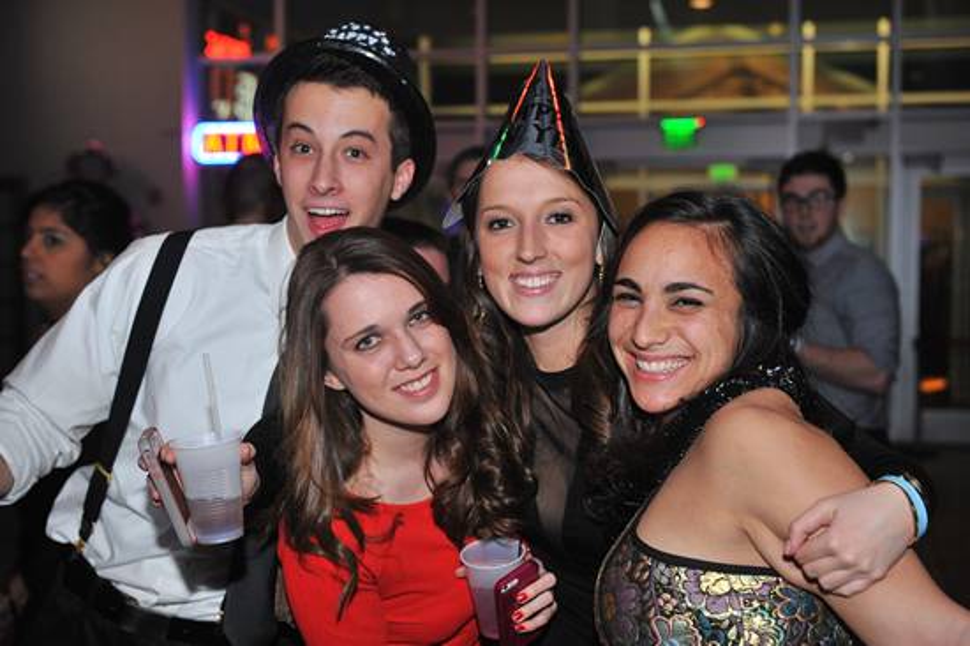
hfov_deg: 35.7
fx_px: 1508
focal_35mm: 56
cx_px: 485
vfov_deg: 24.2
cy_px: 323
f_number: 4.5
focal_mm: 56
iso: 1250
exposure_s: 1/100
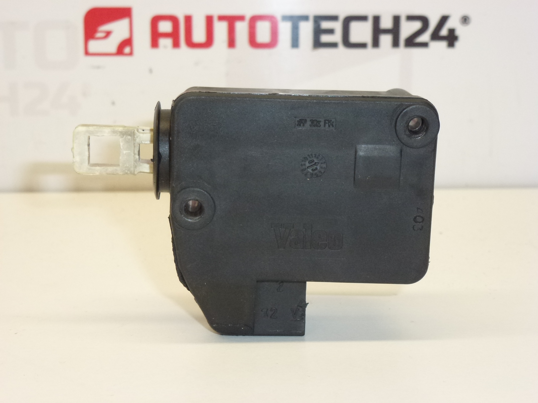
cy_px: 202
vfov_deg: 22.6
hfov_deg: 29.8
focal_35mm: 65
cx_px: 269
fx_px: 1010
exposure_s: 1/160
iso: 400
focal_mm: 11.7
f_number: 4.6
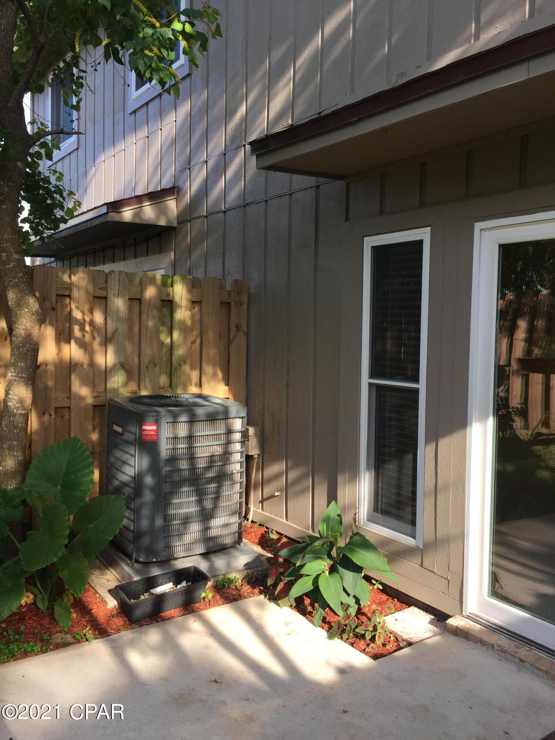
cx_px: 278
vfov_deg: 61.7
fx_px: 620
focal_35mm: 29
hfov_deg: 48.2
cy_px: 370
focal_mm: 4.15
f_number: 2.2
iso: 32
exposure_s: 1/391
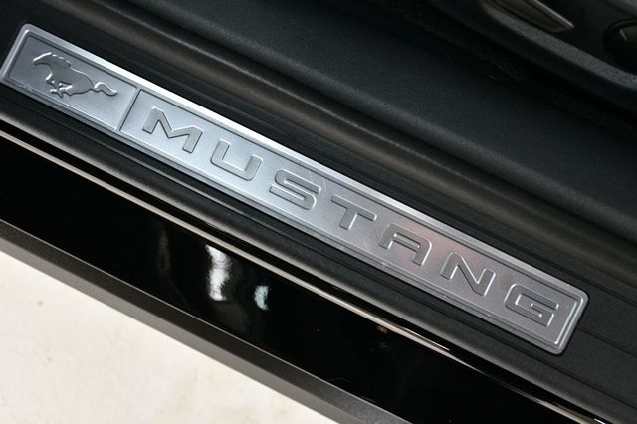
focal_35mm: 63
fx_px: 1114
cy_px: 212
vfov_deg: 21.5
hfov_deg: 31.9
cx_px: 318
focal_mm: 42
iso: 3200
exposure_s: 1/80
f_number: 4.5
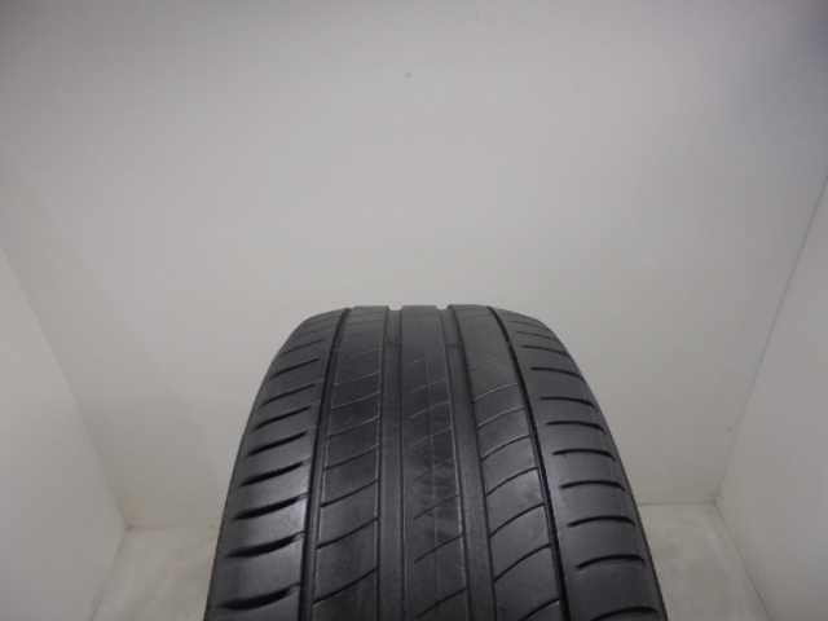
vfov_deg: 53.1
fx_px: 622
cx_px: 414
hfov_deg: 67.3
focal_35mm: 26
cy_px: 310
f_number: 3.5
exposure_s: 1/30
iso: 100
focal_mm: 4.6
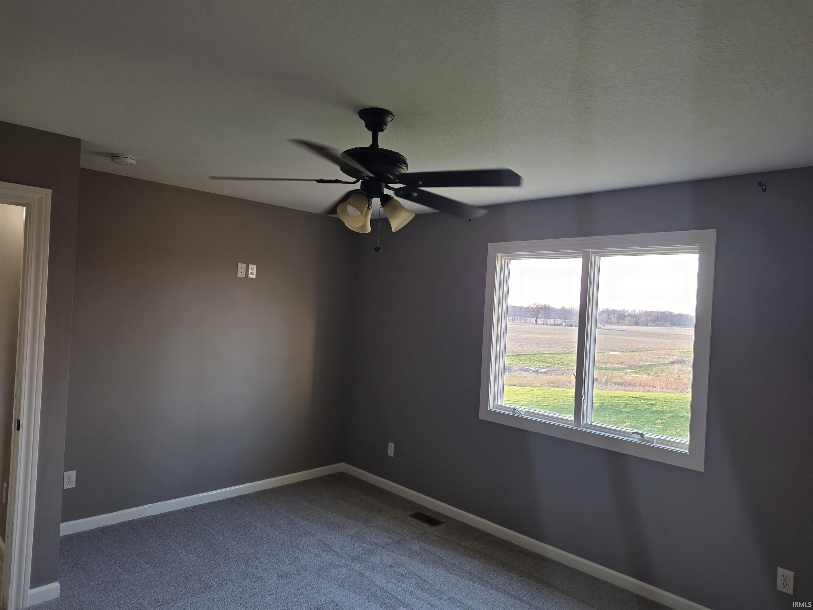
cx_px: 406
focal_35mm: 23
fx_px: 540
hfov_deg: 73.9
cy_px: 305
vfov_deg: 58.9
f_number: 1.7
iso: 400
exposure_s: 1/120
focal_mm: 6.25
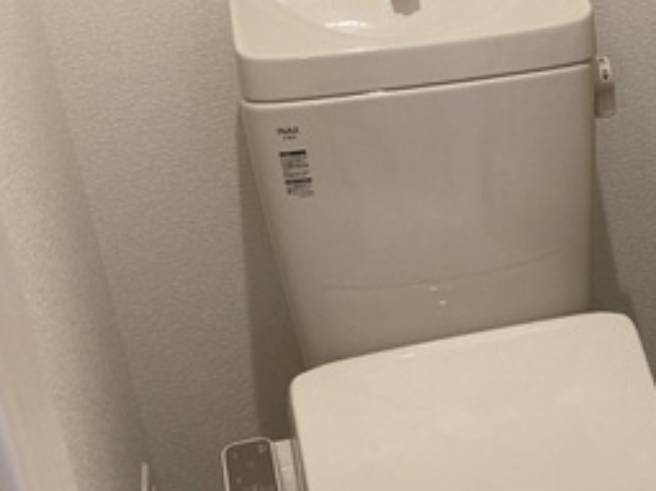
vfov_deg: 19.1
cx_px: 641
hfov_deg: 24.3
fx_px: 1459
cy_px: 330
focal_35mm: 77
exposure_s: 1/60
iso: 125
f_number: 1.8
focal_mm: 3.99
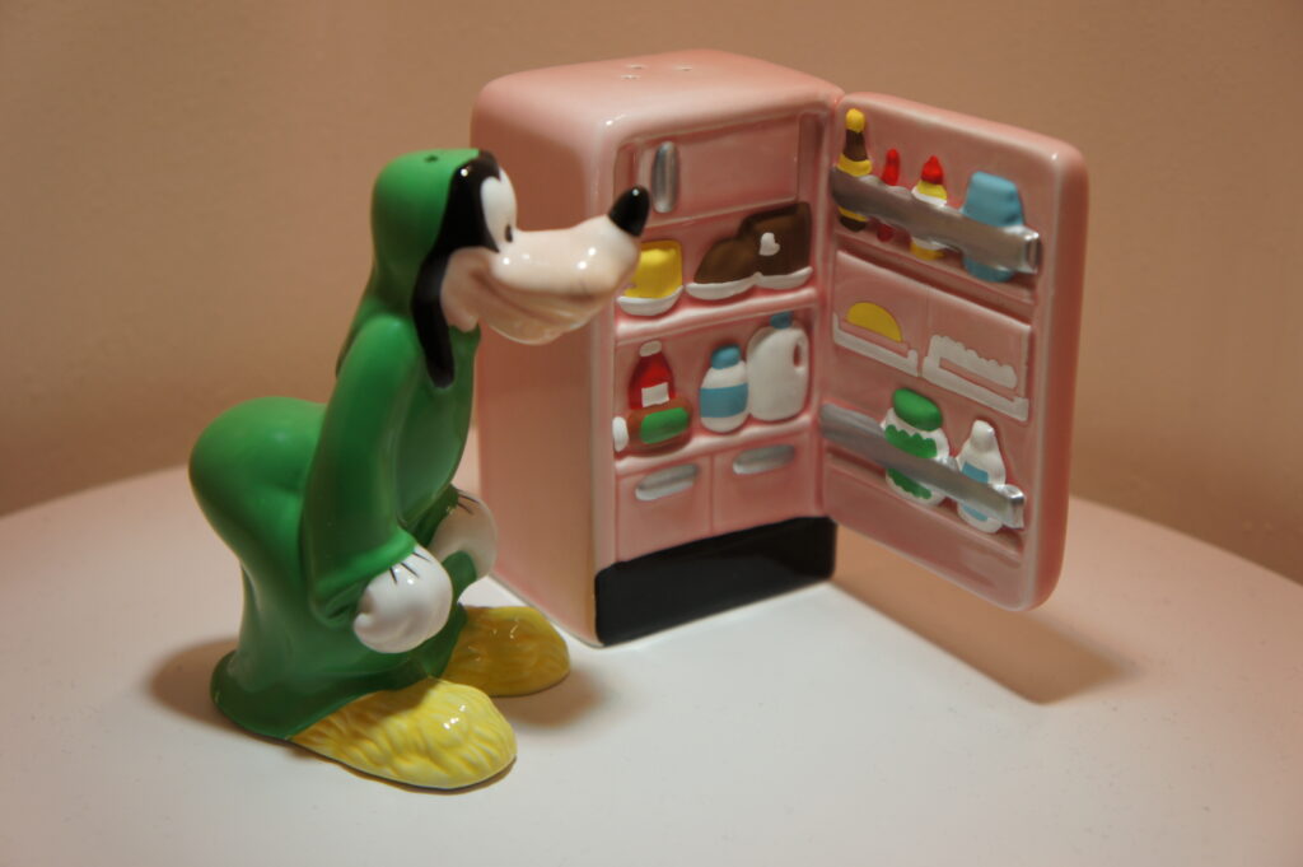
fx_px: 2170
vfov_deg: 22.6
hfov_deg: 33.4
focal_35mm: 60
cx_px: 652
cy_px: 434
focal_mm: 40
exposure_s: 1/80
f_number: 5
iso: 200
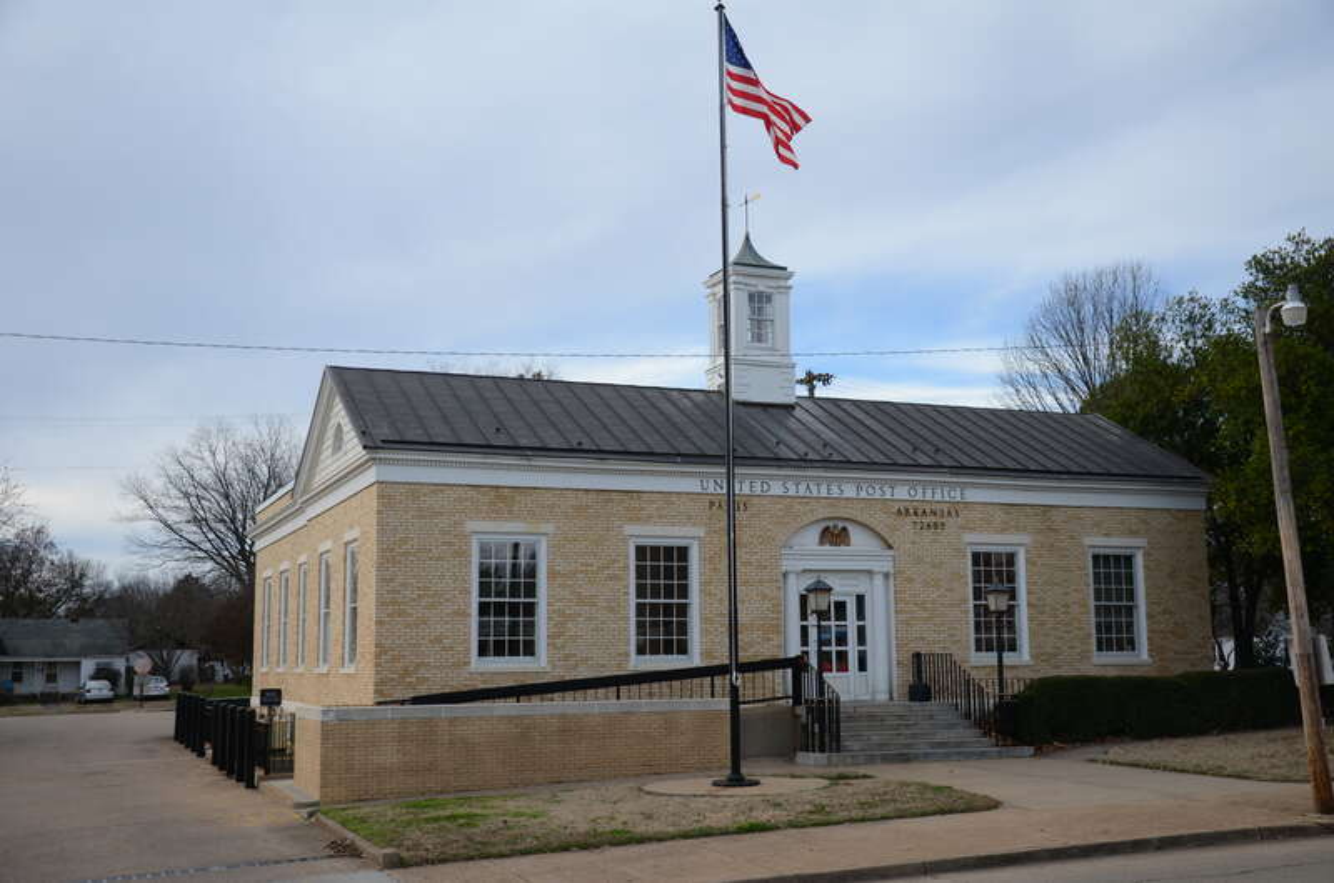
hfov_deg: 49.6
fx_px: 1442
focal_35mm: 39
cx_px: 667
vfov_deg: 34.1
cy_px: 442
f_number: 5
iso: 250
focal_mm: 26
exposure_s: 1/800
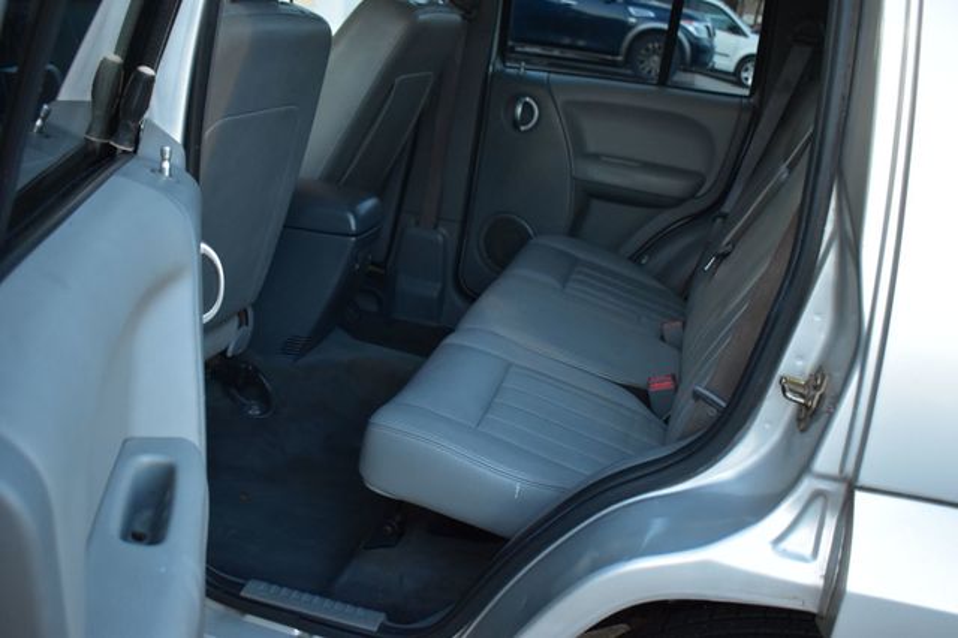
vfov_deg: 39.9
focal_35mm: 33
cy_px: 319
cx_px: 479
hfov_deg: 57.2
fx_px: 878
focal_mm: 22
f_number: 4
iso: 1600
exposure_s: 1/15
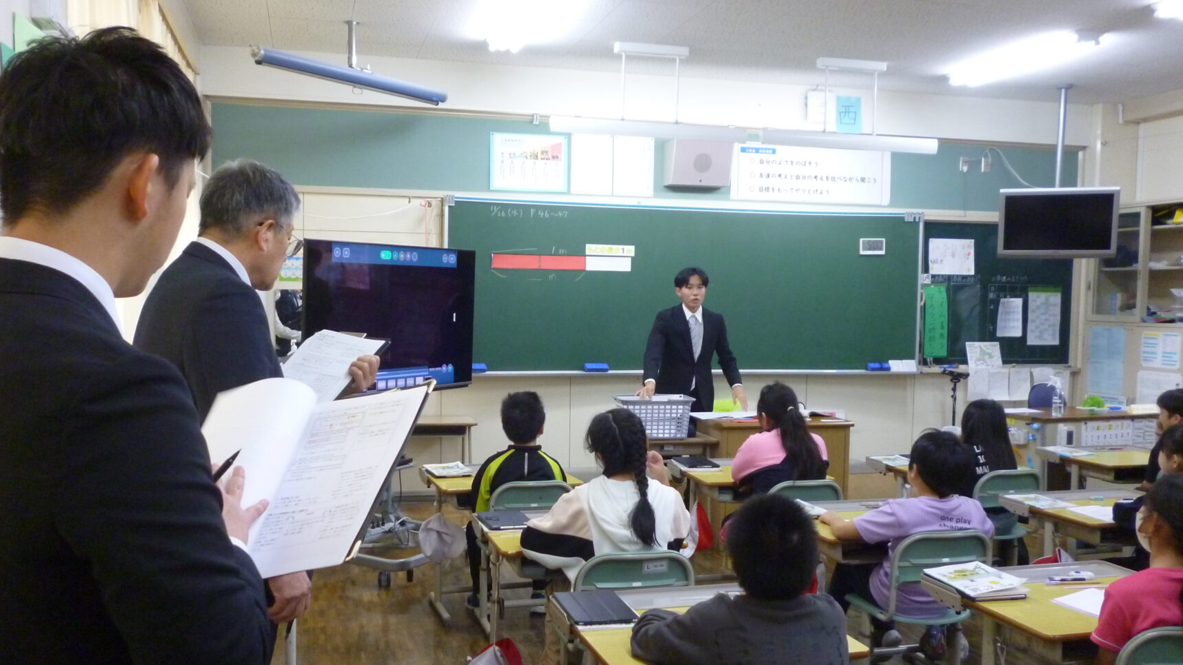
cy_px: 362
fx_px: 1004
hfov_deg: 61.0
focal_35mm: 32
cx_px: 576
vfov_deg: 36.6
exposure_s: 1/30
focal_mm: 5
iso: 400
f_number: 3.1
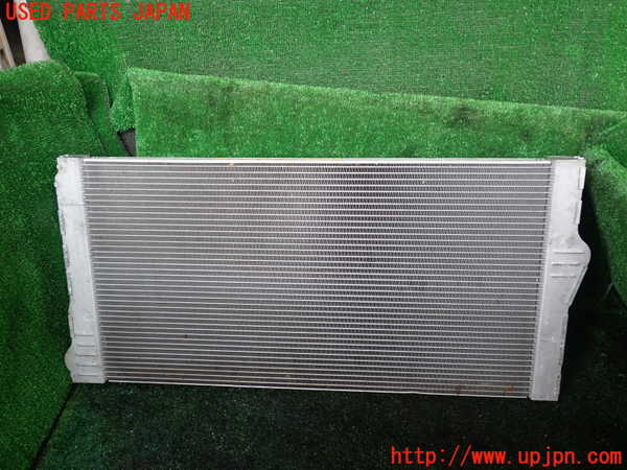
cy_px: 235
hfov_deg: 60.0
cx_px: 314
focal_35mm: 30
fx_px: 543
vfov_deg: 46.8
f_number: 2.3
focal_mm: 5.4
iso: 200
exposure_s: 1/40
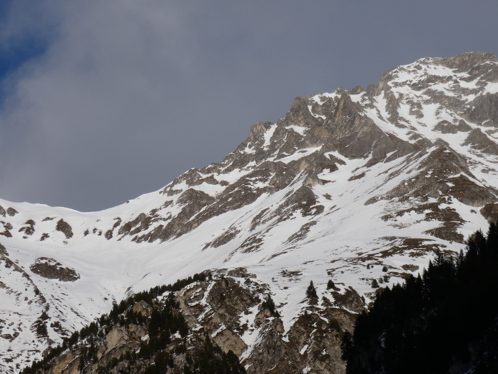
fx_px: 2647
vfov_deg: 8.1
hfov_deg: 10.7
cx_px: 250
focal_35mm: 184
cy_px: 187
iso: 80
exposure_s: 1/1000
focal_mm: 32.7
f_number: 5.5
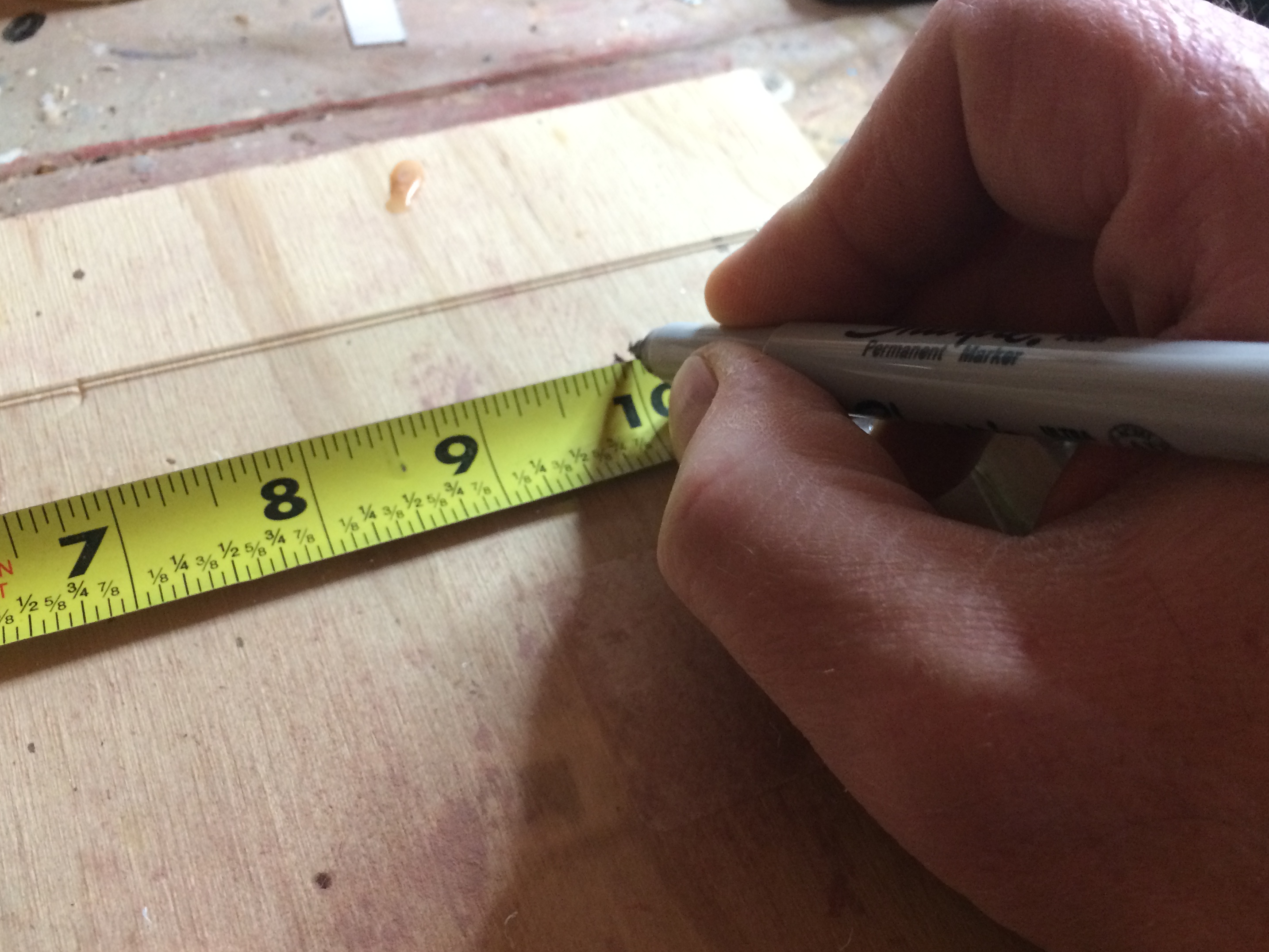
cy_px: 505
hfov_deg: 55.3
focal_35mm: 33
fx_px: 1210
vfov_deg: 42.9
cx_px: 683
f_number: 2.2
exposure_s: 1/30
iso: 200
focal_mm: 4.15
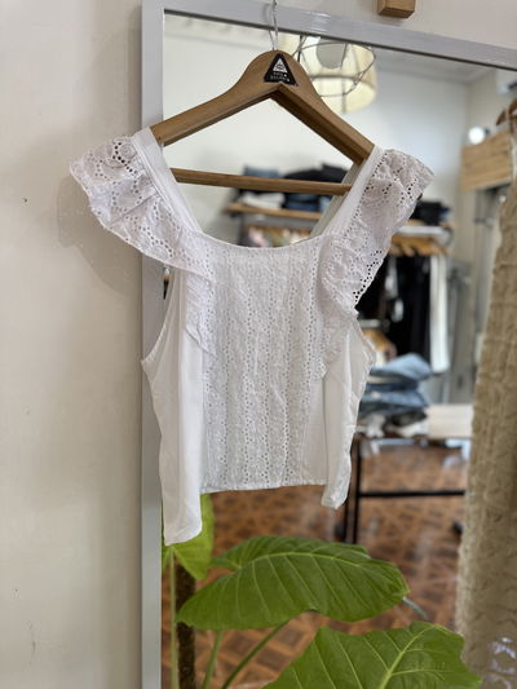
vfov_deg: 71.6
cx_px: 258
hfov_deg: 56.8
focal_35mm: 24
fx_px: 478
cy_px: 344
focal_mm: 6.76
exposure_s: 1/121
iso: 125
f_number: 1.78
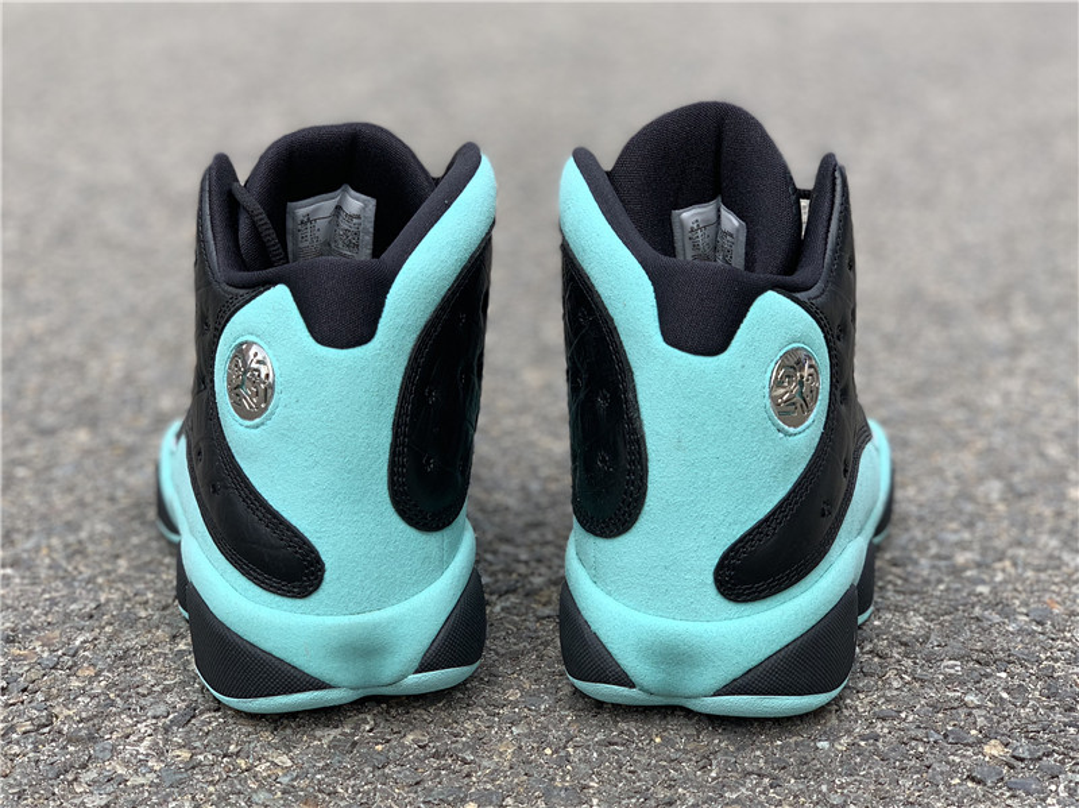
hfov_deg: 36.8
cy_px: 404
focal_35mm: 52
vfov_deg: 28.0
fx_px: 1620
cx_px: 540
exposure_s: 1/318
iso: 16
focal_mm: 6
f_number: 2.4
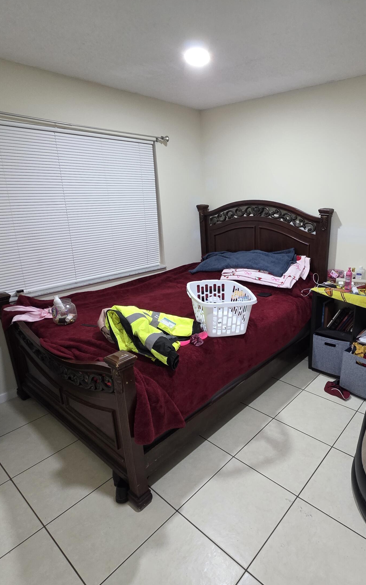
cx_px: 246
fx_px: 303
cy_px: 295
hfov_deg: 60.6
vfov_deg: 88.0
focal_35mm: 19
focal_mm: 2.2
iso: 400
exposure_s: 1/60
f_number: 1.9
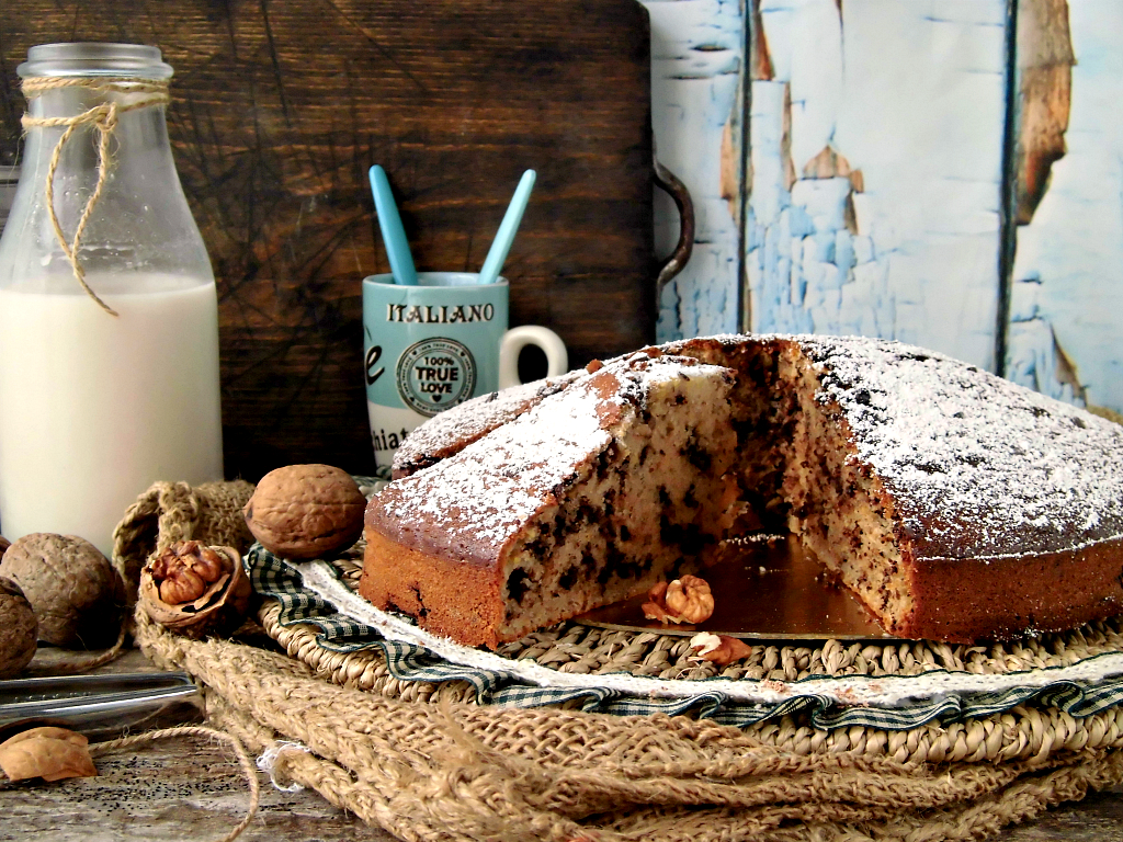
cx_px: 562
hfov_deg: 40.4
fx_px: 1525
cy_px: 421
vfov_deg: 30.9
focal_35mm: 47
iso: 200
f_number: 3.4
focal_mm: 8.3
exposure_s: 1/60
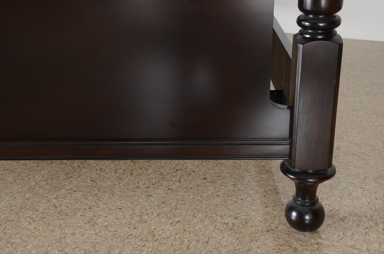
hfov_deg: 37.9
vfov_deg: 25.6
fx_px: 559
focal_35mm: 52
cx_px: 192
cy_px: 127
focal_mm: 35
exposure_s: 1/80
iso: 200
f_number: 9
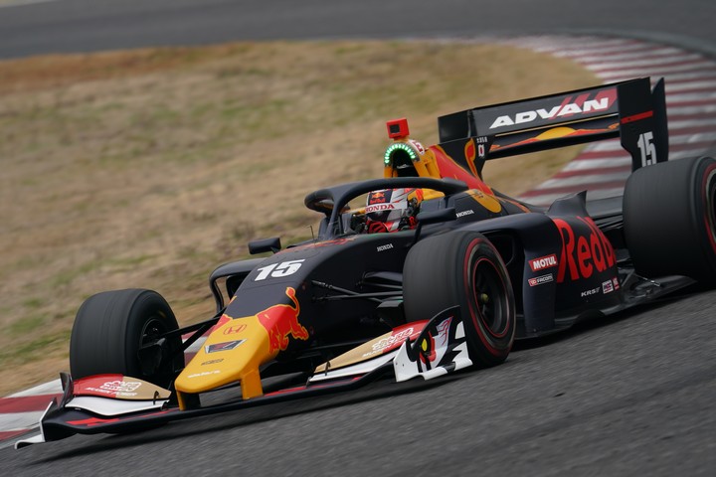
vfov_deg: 2.3
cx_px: 358
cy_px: 238
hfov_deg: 3.4
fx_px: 11932
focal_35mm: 600
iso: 400
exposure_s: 1/500
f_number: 8
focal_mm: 600
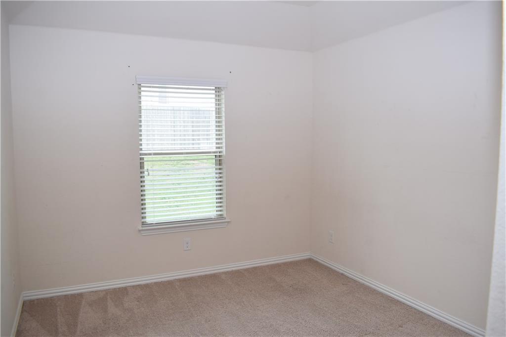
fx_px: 379
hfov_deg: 67.4
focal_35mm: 27
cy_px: 168
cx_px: 253
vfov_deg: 47.9
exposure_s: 1/125
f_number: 5.6
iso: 400
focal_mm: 18
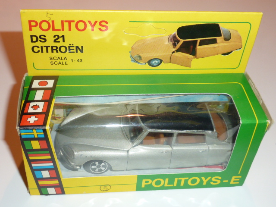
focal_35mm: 51
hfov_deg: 37.5
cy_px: 104
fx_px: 407
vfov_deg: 28.6
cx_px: 138
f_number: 3.4
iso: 100
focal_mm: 4.7
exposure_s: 1/30
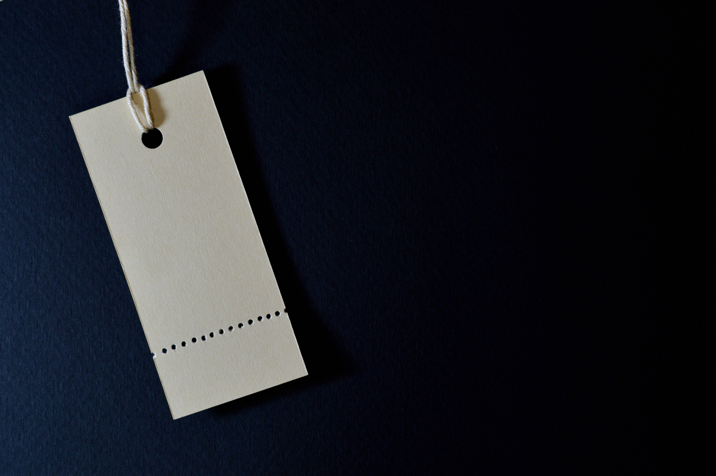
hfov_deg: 27.0
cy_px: 238
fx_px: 1490
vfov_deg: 18.1
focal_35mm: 75
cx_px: 358
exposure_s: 1/30
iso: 200
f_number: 4
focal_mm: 50
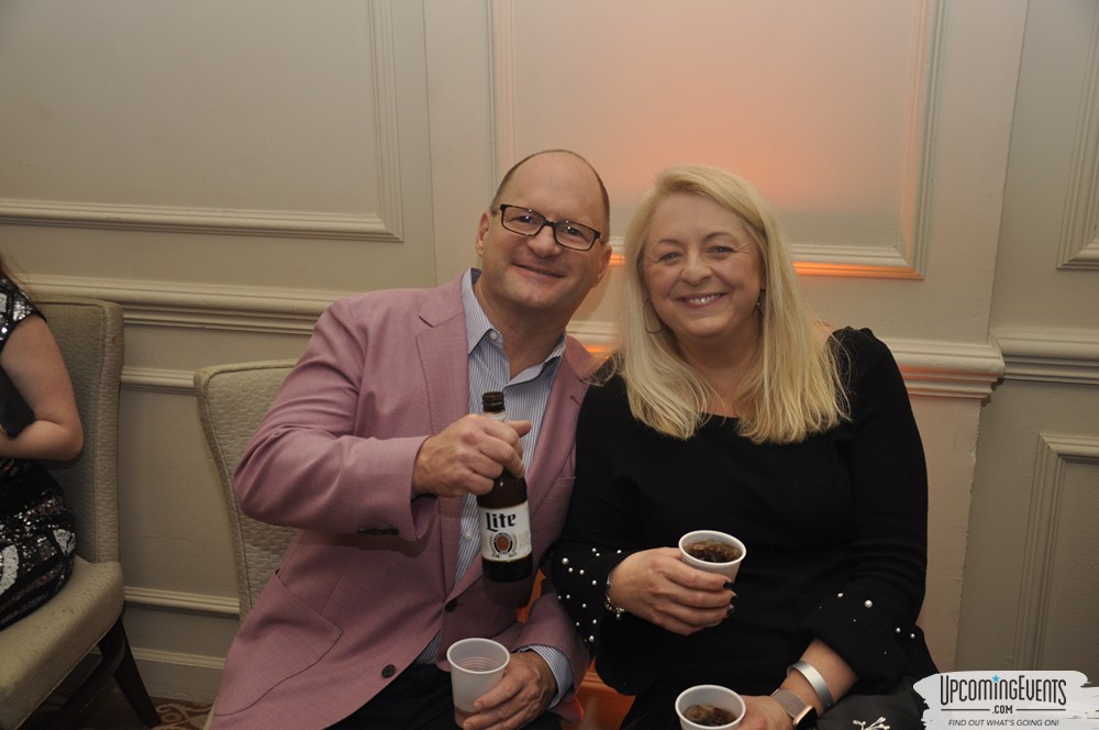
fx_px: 1280
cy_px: 365
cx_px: 550
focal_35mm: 42
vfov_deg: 31.8
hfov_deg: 46.5
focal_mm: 28
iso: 400
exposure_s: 1/60
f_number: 5
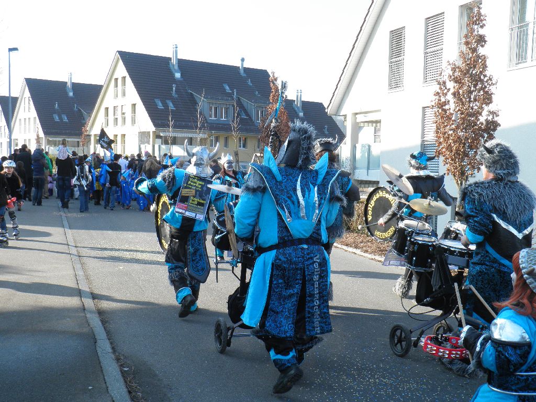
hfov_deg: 45.8
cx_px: 268
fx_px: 635
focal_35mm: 41
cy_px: 201
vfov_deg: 35.1
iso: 64
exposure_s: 1/160
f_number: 3.9
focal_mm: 7.3
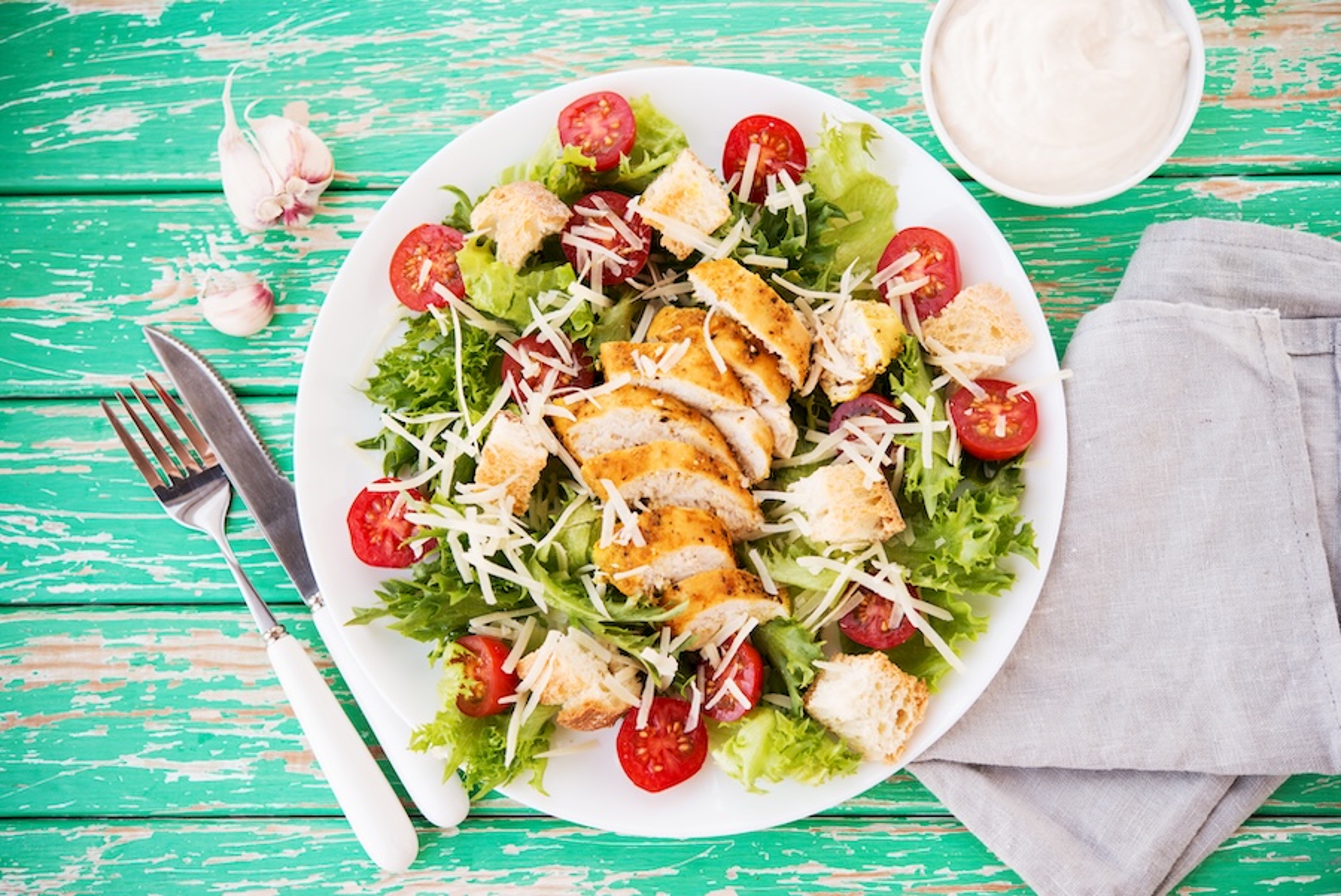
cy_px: 448
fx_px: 2236
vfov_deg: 22.6
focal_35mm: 60
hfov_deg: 33.4
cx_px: 670
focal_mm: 60
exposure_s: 1/100
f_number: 4
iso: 200
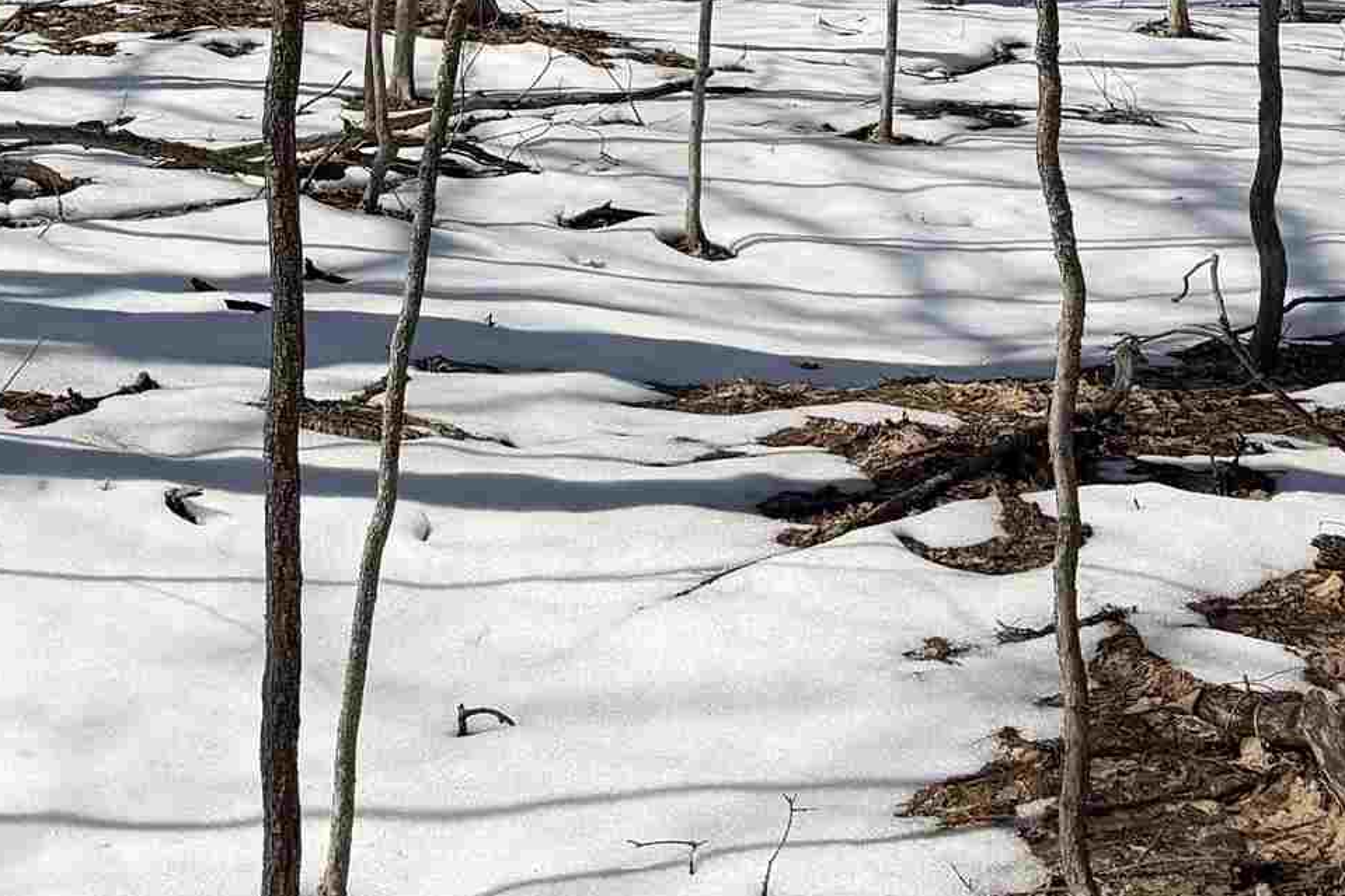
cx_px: 184
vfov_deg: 15.2
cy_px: -620
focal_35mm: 80
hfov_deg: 24.8
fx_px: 2988
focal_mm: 6.76
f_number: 1.78
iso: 80
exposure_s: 1/6173
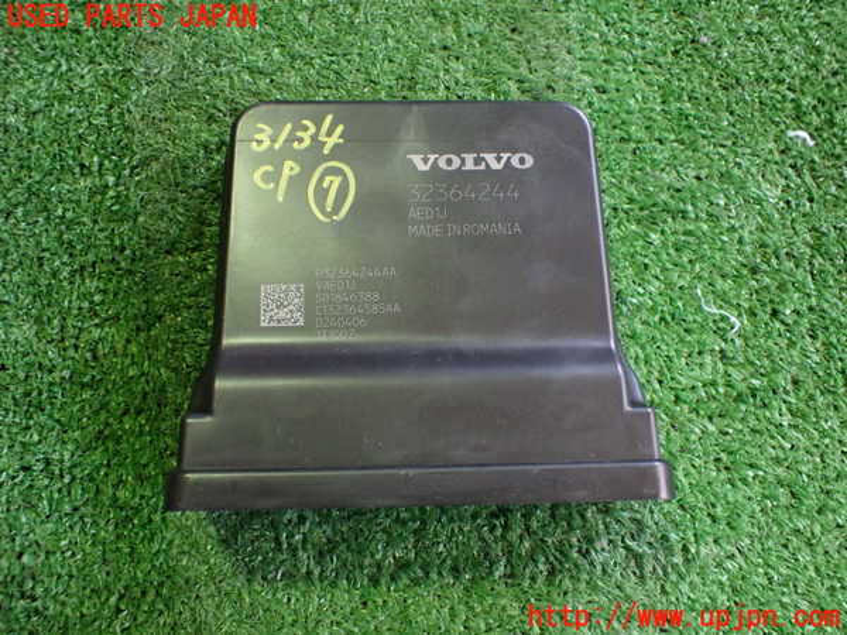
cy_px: 318
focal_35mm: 30
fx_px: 734
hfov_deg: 60.0
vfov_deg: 46.8
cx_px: 424
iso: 800
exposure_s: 1/80
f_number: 2.3
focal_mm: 5.4
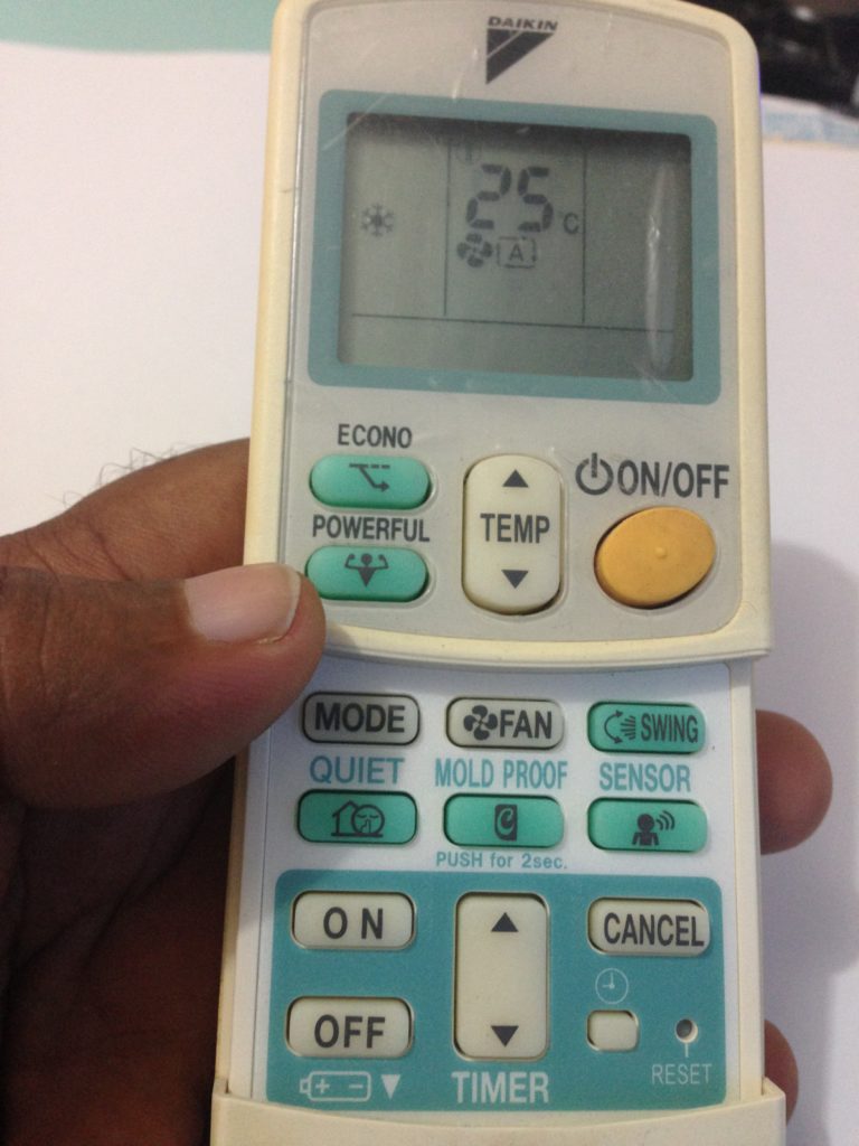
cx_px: 430
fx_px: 1092
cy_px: 573
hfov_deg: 42.9
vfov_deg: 55.4
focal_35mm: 33
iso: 160
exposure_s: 1/20
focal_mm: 4.12
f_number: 2.4
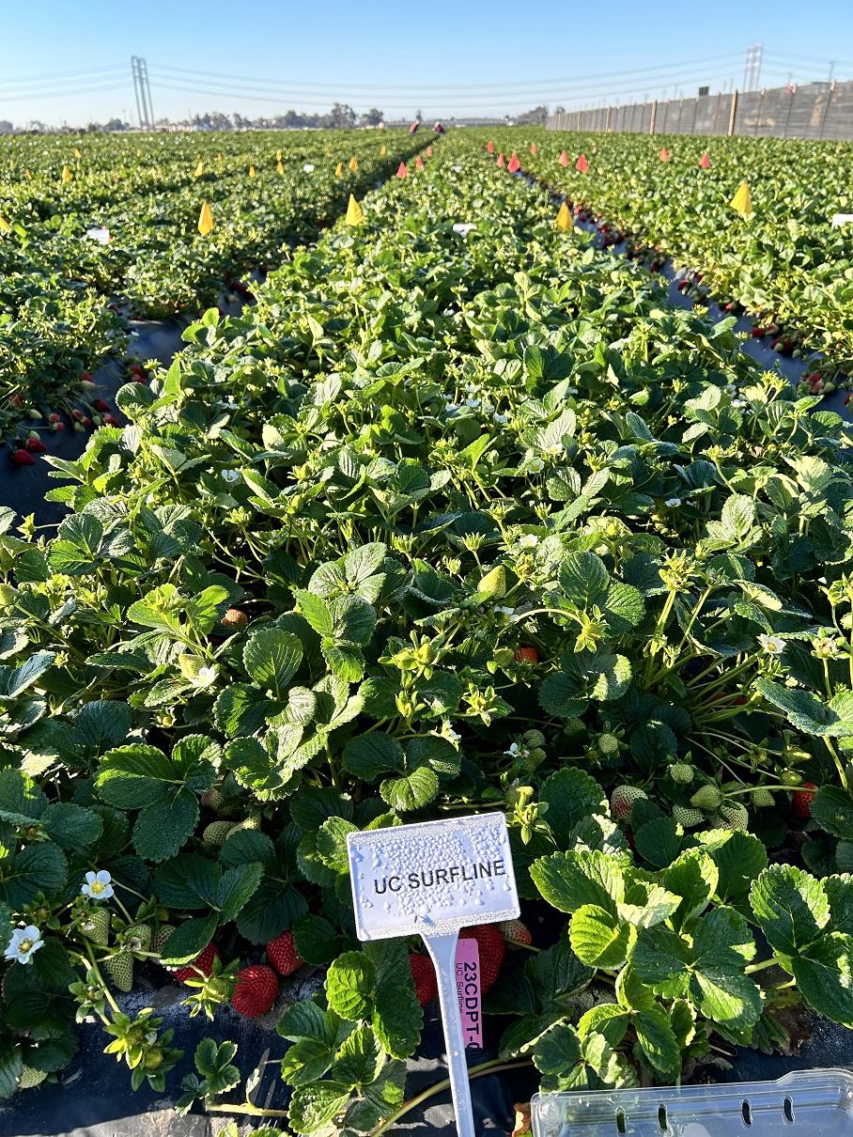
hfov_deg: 53.1
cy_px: 568
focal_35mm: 26
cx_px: 426
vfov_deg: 67.3
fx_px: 854
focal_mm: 5.7
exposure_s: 1/666
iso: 50
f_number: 1.5
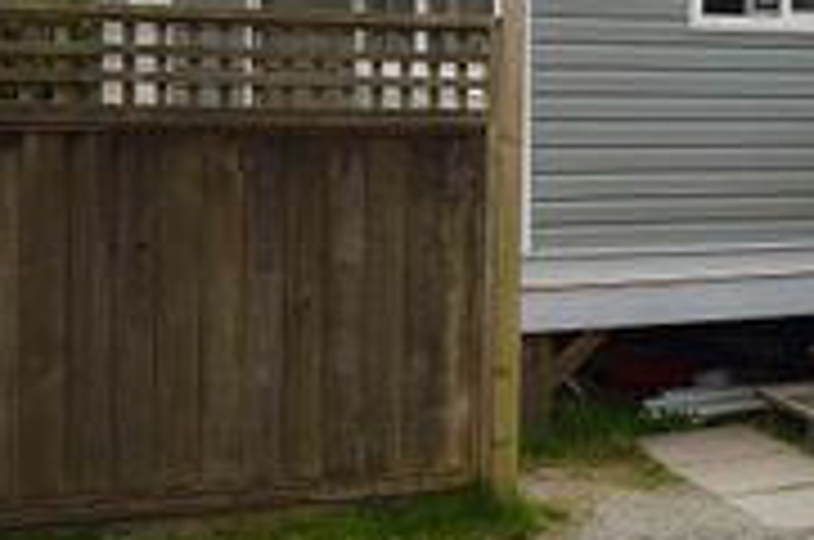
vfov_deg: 16.3
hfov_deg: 22.2
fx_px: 1873
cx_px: 1039
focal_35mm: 83
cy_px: 92
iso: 100
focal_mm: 20
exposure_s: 1/250
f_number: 8
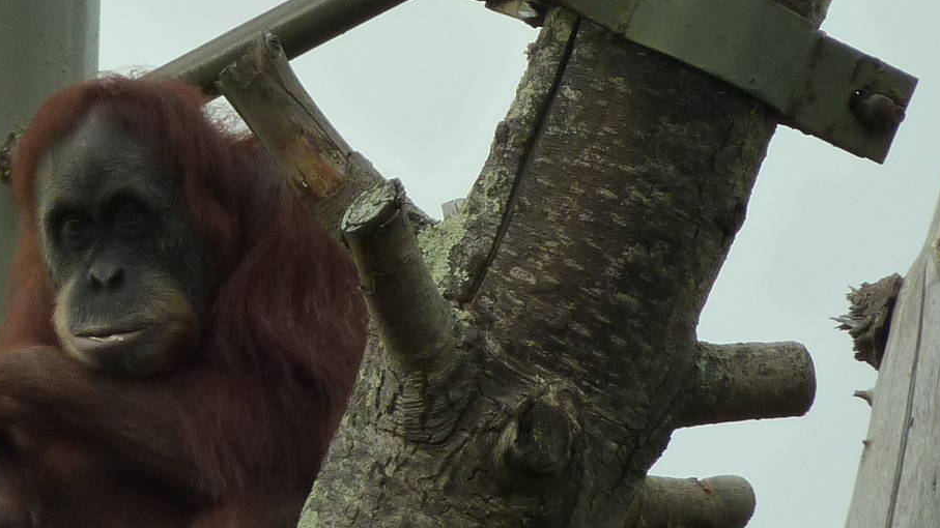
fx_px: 20511
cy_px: 338
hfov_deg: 2.6
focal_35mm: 823
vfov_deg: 1.5
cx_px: 269
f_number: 4.9
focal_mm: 49.2
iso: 125
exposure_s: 1/250
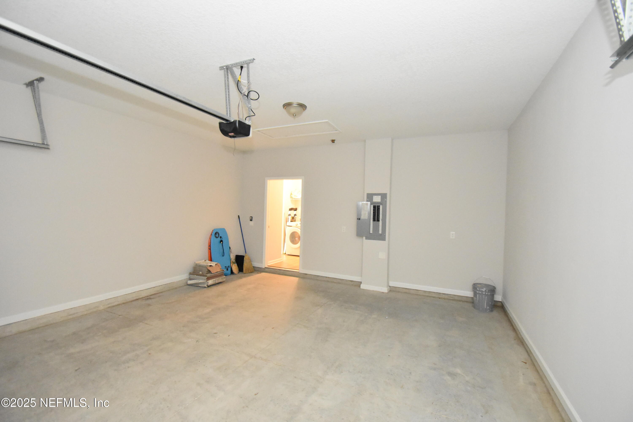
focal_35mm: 15
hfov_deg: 100.4
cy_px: 211
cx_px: 316
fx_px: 264
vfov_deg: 77.3
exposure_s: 1/60
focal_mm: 10
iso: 6400
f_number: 4
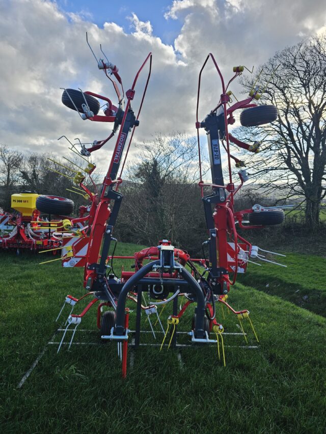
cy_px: 217
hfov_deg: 58.9
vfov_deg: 73.9
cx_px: 163
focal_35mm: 23
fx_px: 289
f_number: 1.7
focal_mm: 6.3
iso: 16
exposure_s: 1/539
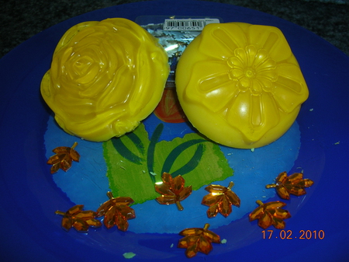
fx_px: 353
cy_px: 131
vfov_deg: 40.7
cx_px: 174
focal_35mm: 35
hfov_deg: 52.7
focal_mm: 5.8
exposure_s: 1/60.1
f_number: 2.8
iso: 50
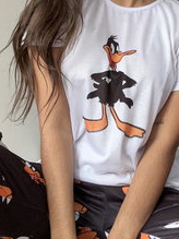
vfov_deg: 26.7
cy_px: 136
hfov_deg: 20.1
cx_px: 92
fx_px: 504
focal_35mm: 73
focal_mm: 2.69
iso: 200
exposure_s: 1/60
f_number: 1.9
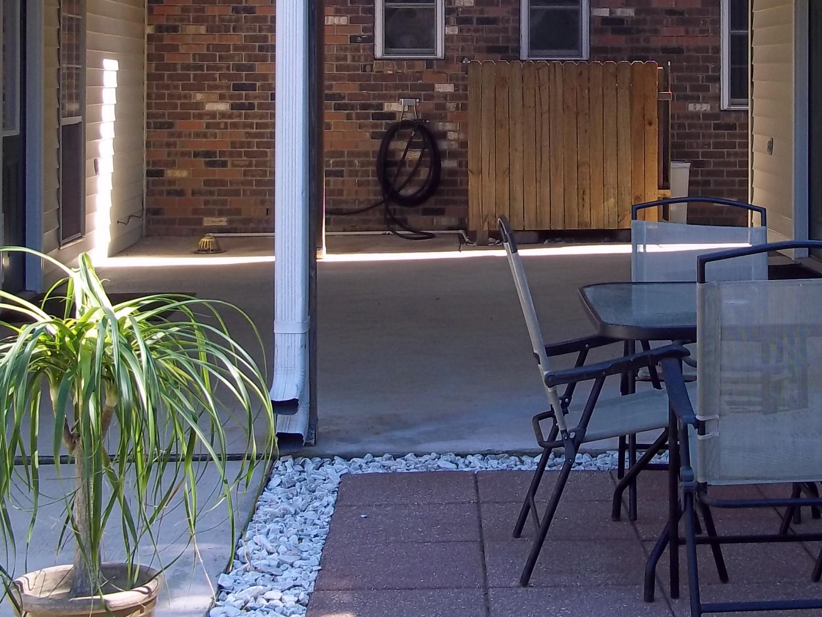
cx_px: 461
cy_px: 74
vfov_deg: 20.9
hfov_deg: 28.1
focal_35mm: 69
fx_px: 1639
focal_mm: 6.5
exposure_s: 1/200
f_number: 3.1
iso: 80
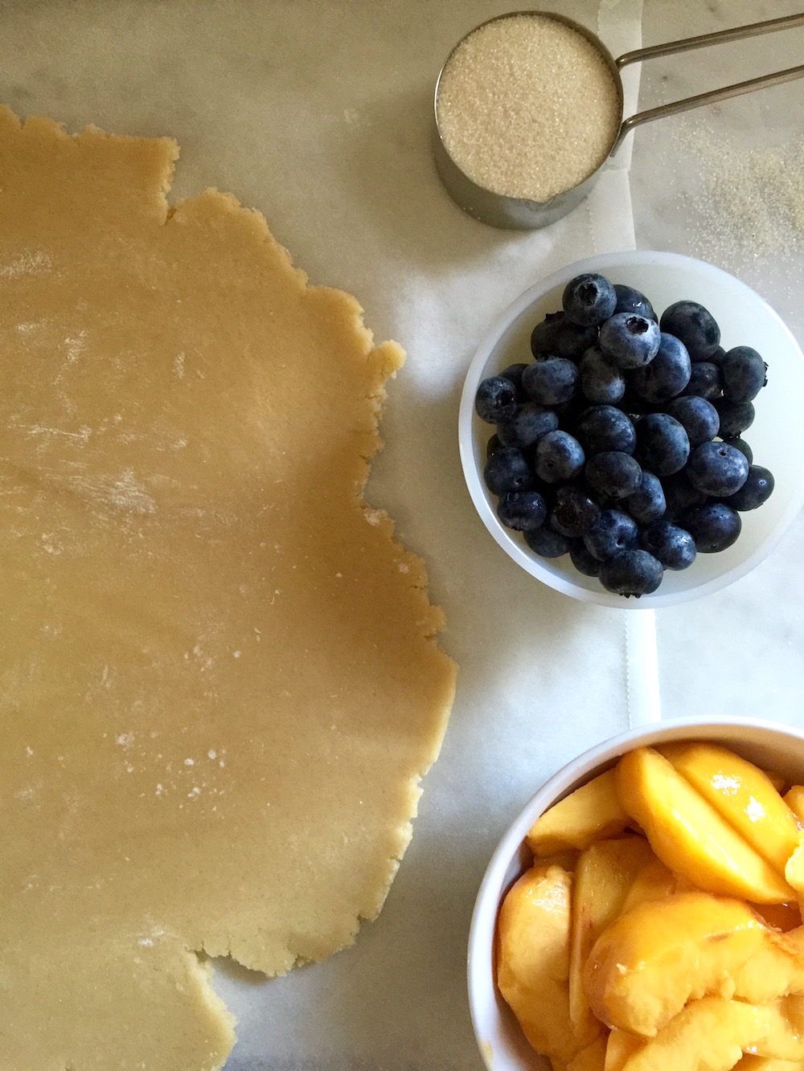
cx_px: 402
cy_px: 536
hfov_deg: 48.2
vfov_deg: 61.7
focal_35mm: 29
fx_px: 898
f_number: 2.2
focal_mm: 4.15
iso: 125
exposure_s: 1/15
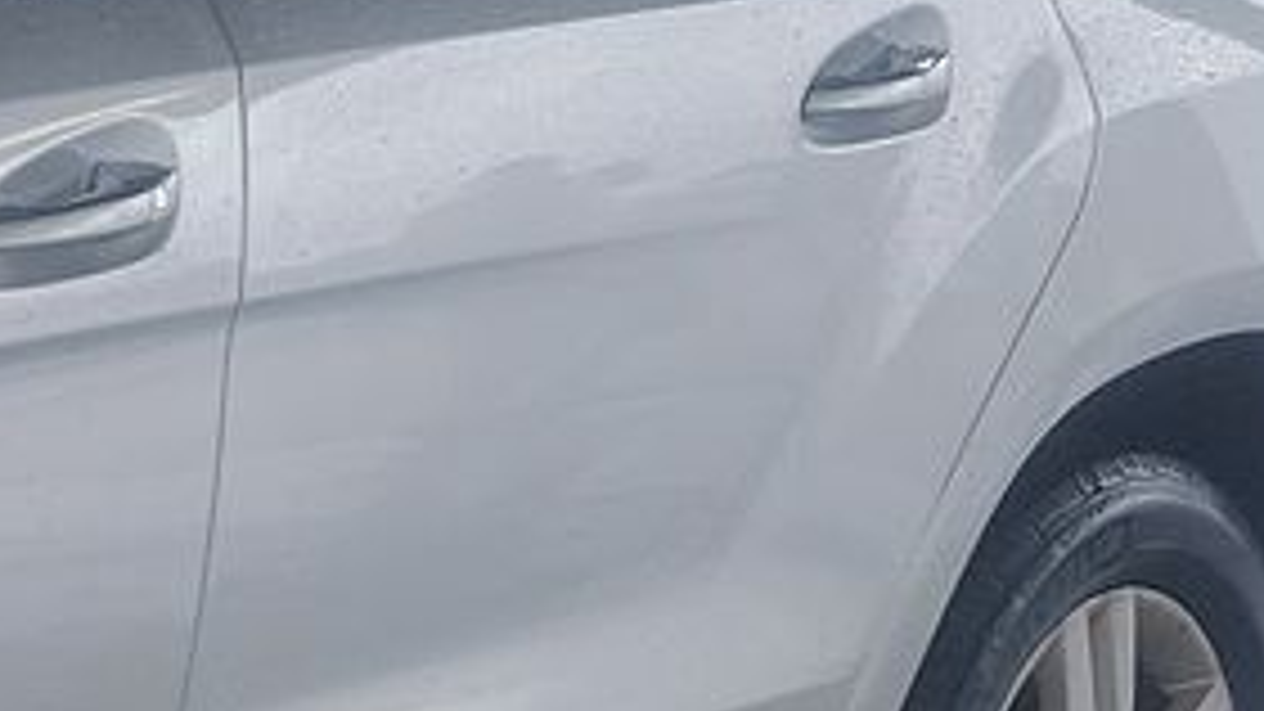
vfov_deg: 8.1
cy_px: 544
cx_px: -1340
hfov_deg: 12.5
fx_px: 4993
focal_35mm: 149
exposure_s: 1/119
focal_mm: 6.7
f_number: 1.8
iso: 55
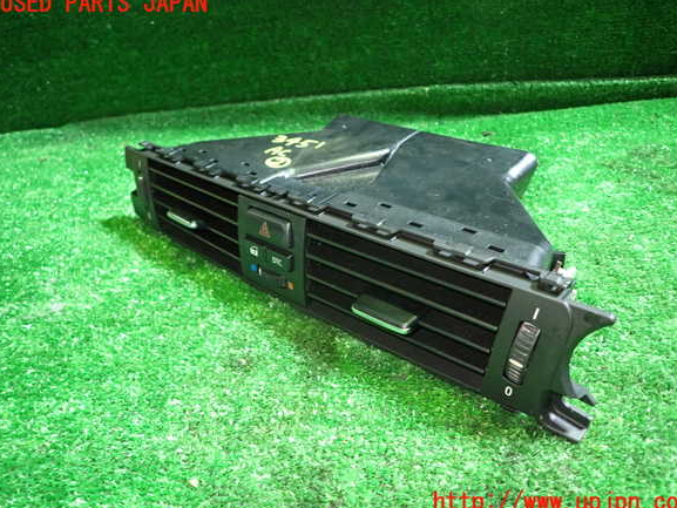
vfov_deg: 53.1
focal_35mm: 26
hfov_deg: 67.3
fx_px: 509
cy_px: 253
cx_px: 346
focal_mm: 4.5
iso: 640
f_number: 2
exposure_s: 1/30
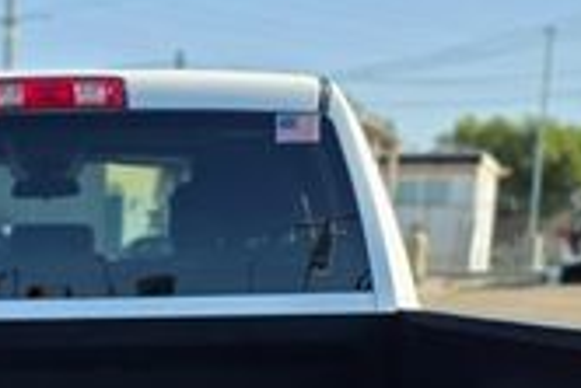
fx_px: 1486
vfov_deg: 13.6
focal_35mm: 92
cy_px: 657
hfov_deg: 21.4
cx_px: 10
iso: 80
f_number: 1.7
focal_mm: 6.3
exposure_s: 1/2851
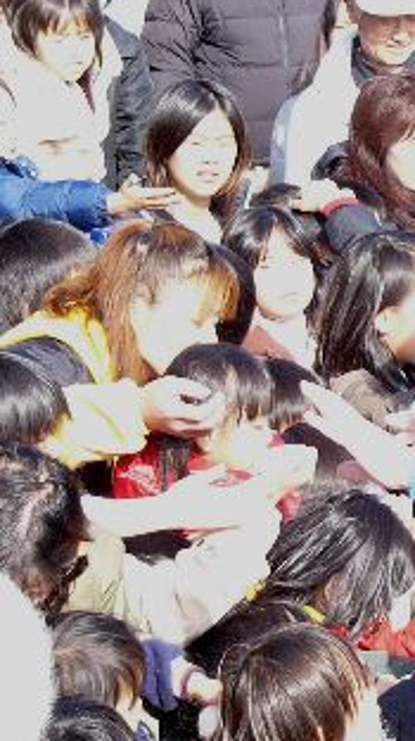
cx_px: 607
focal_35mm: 190
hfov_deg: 6.3
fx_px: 3725
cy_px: 195
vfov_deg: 11.3
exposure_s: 1/250
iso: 100
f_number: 4
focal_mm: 14.2
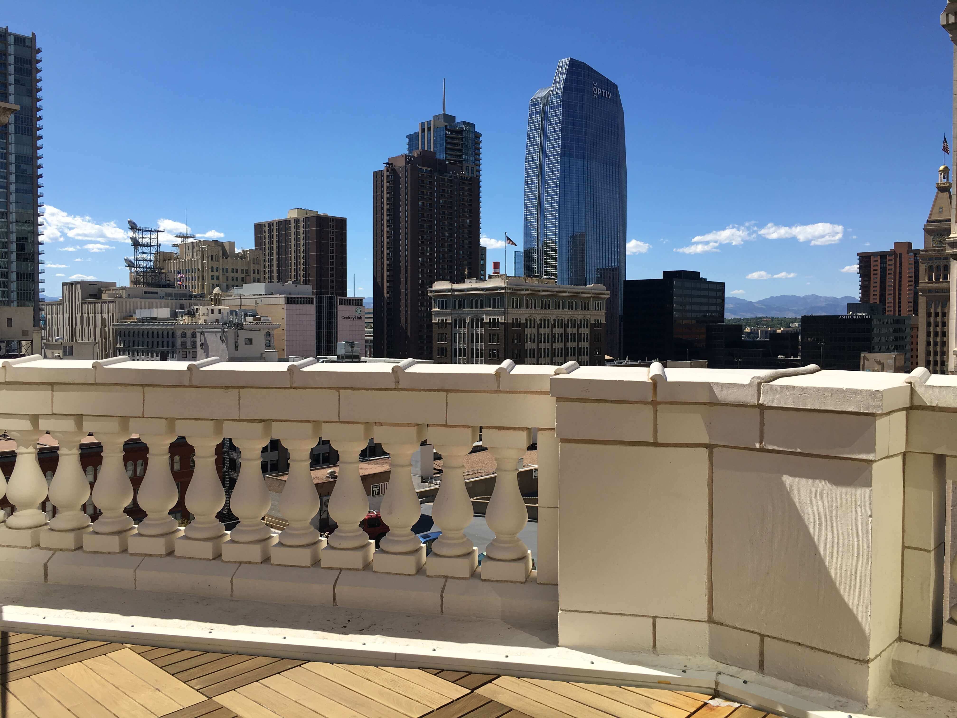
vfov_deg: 48.2
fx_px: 802
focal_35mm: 29
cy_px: 359
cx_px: 478
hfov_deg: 61.7
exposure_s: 1/1709
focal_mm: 4.2
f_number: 2.2
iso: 25
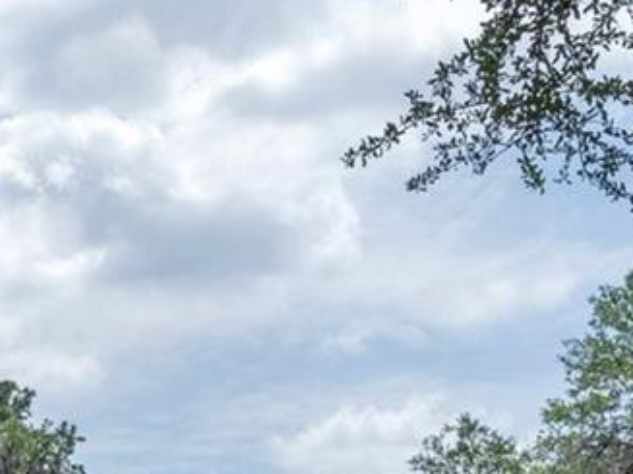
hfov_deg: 13.2
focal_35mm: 141
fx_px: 2577
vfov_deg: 9.8
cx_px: -331
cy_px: 948
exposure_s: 1/320
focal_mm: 30
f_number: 8
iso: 400
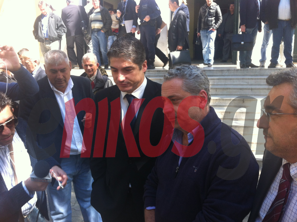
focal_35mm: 35
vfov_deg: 40.6
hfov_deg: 52.7
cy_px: 111
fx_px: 300
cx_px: 148
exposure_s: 1/136
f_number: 2.8
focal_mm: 3.85
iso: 80
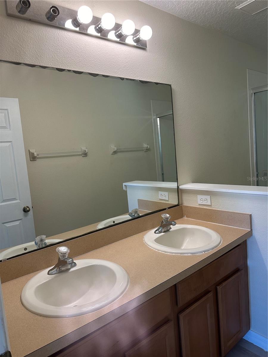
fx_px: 248
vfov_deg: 71.6
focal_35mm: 24
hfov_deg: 56.8
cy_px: 178
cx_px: 134
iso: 200
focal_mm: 6.86
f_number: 1.78
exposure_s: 1/120
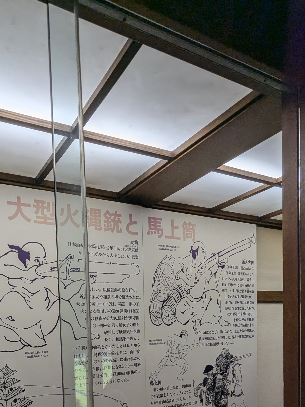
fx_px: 329
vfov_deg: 57.0
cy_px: 346
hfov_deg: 48.8
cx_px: 100
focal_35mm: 28
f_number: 2.2
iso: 47
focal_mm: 2.35
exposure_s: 1/166
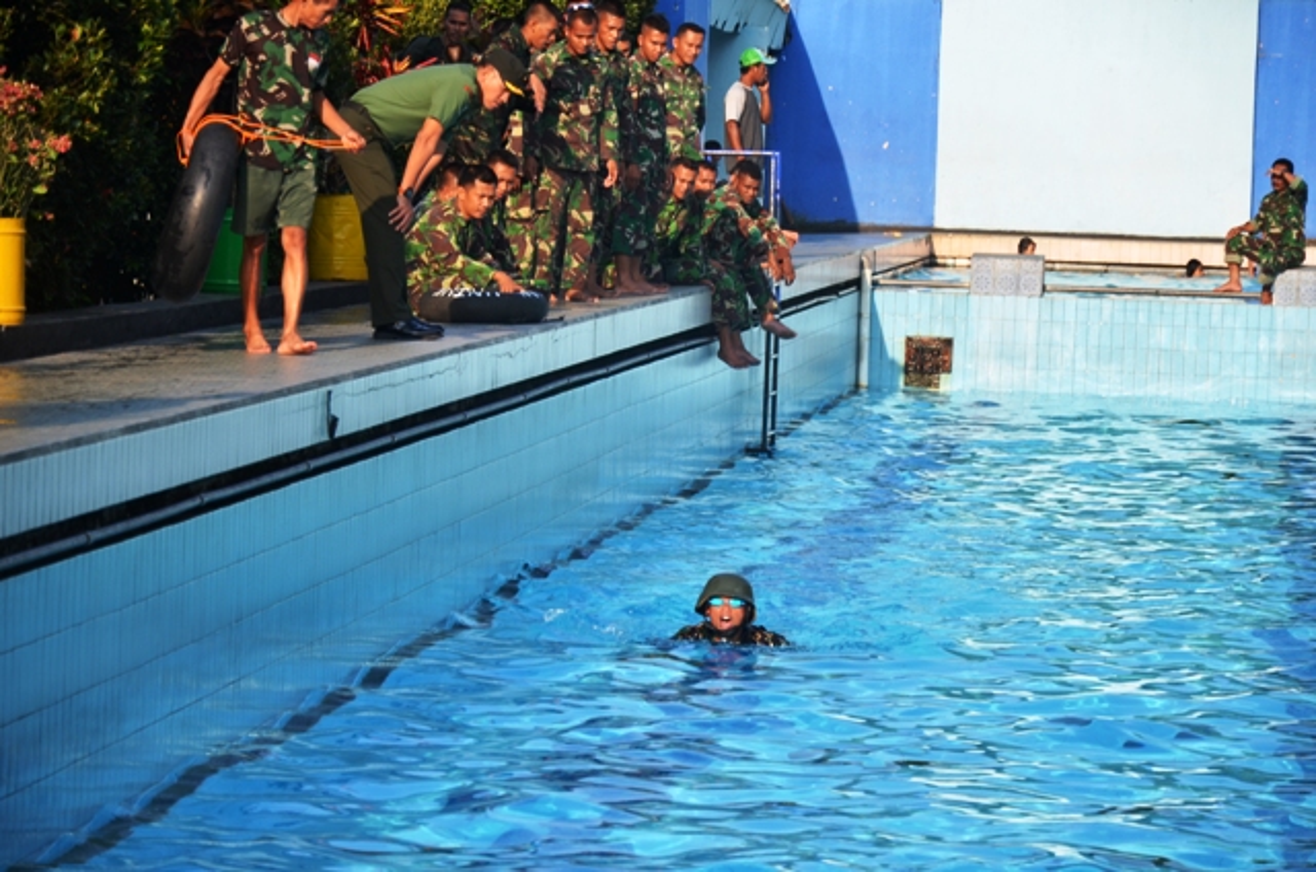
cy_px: 436
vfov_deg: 8.7
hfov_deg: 13.1
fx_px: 5746
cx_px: 658
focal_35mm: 158
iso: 100
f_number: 5.6
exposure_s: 1/250
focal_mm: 105
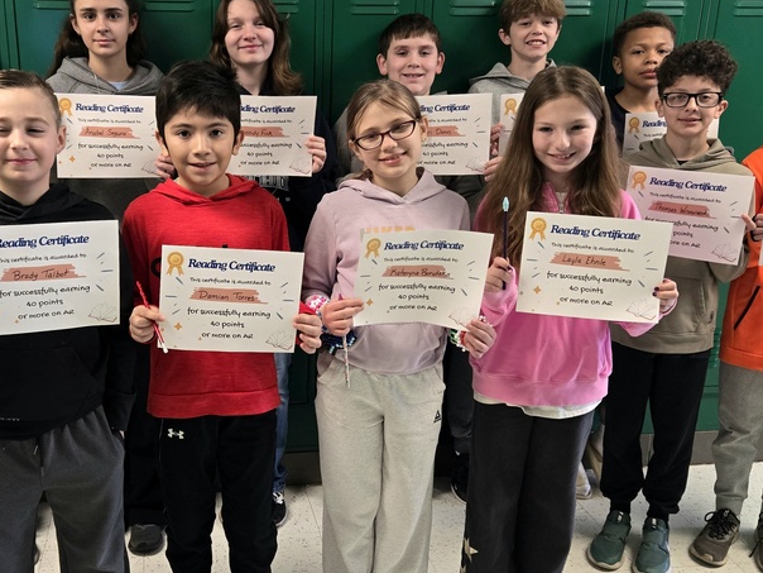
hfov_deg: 47.3
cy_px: 309
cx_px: 273
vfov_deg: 36.8
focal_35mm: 39
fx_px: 860
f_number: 1.8
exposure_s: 1/120
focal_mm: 5.4
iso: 400
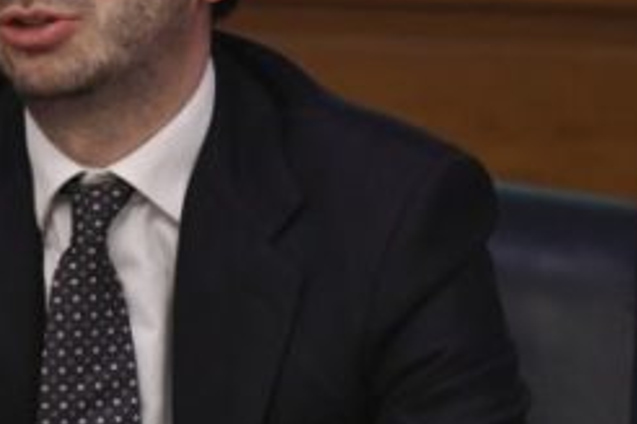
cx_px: 44
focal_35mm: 849
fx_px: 15021
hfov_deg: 2.4
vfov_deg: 1.6
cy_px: 65
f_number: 3.2
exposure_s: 1/320
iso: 4000
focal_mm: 200
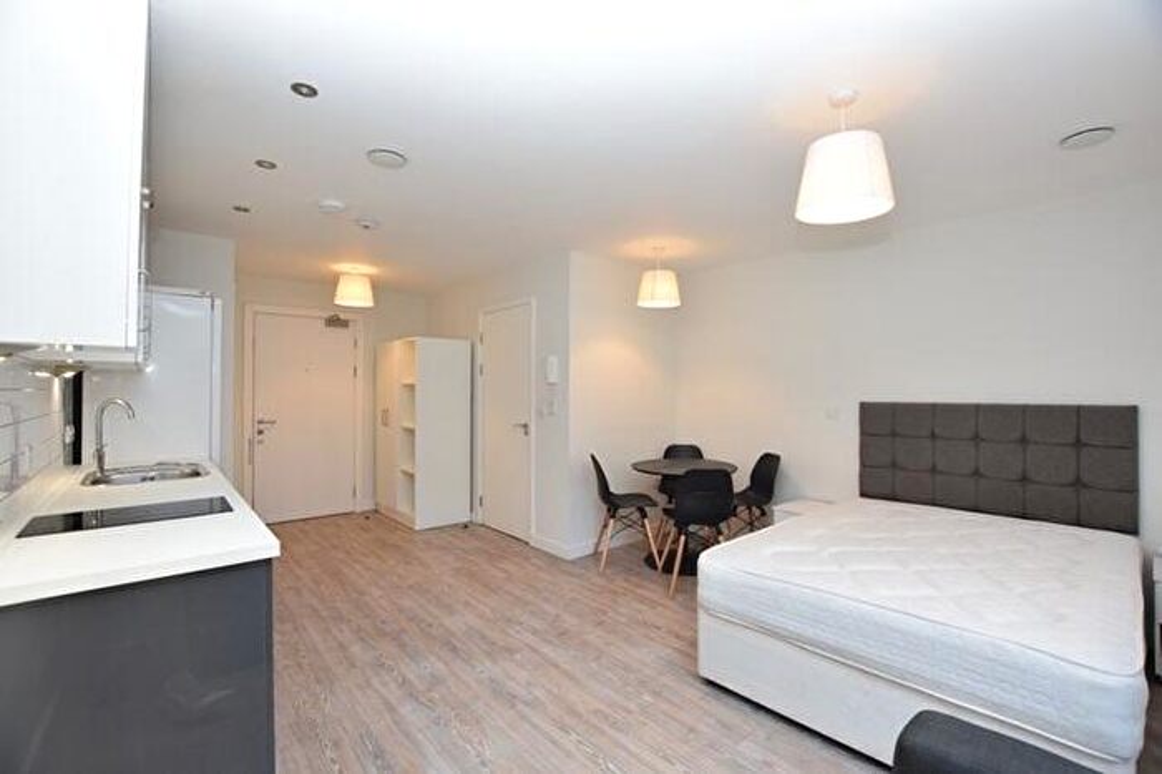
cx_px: 581
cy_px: 387
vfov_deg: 77.3
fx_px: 484
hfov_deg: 100.4
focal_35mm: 15
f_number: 5
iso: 800
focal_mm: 10
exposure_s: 1/100
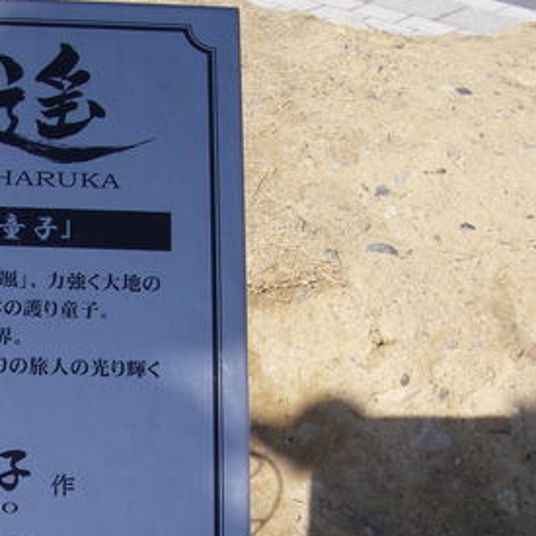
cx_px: -14
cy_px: 378
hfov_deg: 19.7
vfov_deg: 20.3
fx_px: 1489
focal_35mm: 85
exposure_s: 1/250
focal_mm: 7.3
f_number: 6.8
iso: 80
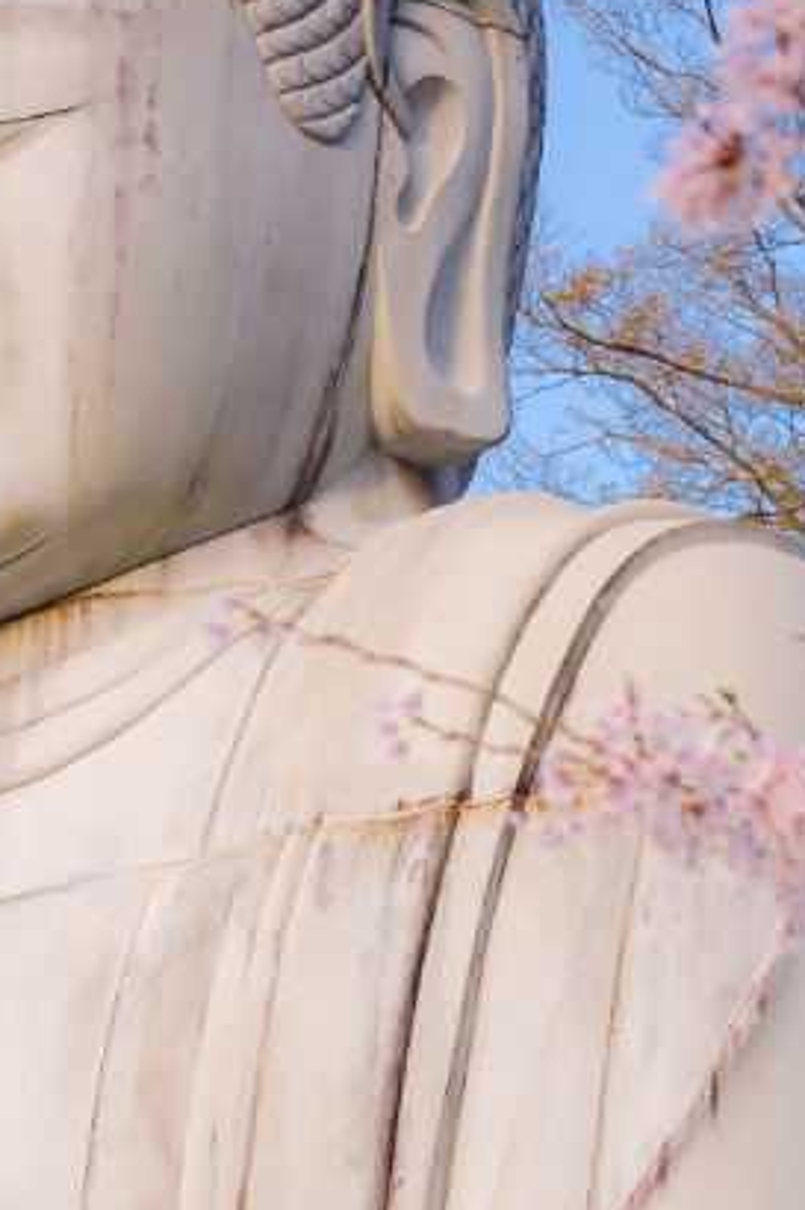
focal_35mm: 137
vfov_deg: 14.4
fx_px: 4599
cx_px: -66
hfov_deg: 9.9
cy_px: 1514
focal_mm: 45
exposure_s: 1/750
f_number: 2.8
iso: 200
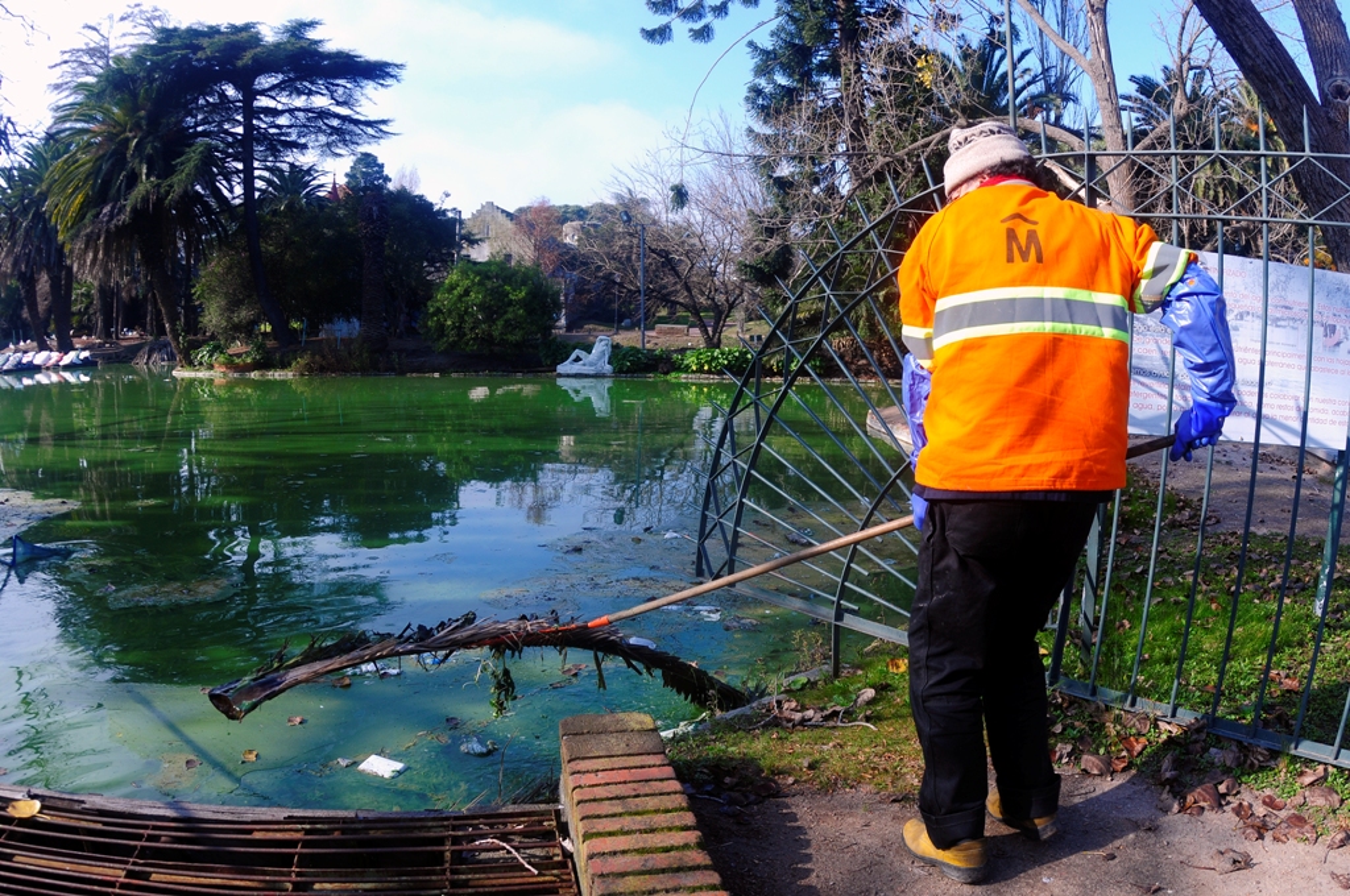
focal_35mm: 24
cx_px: 675
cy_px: 448
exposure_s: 1/250
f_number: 5
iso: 100
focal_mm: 16
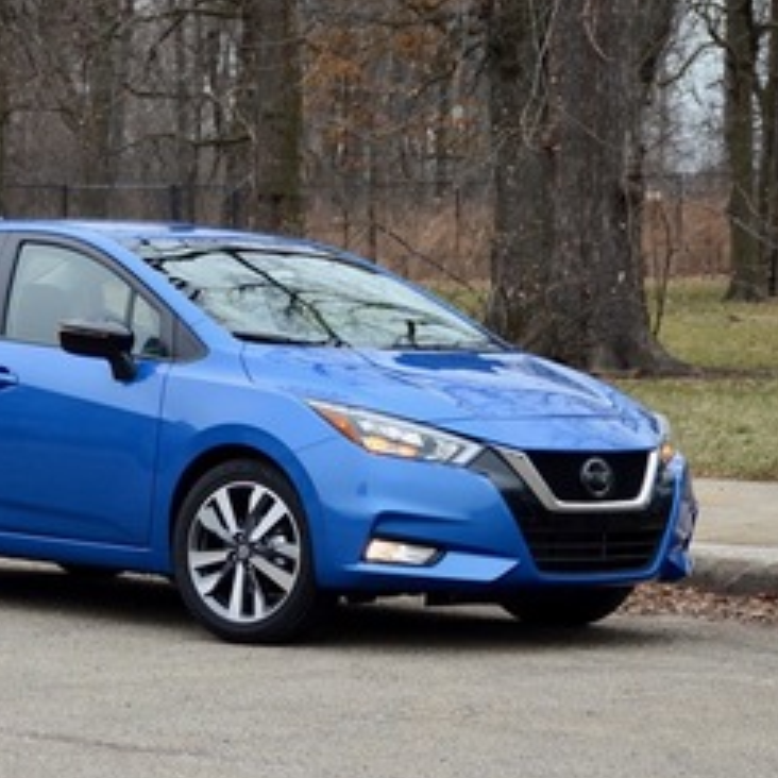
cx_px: 258
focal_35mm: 146
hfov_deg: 11.9
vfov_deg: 12.0
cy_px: 407
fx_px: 3712
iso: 800
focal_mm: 70
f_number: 6.3
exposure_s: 1/640
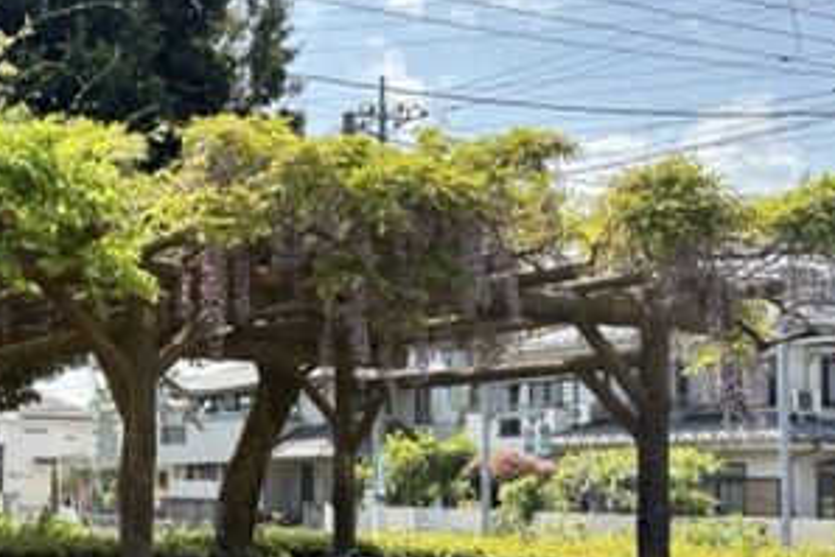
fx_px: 1346
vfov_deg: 23.3
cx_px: -20
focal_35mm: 58
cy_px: 389
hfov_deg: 31.6
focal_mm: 5.96
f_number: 1.6
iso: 50
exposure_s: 1/1217
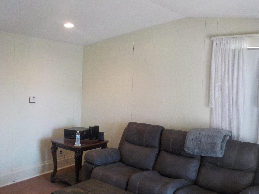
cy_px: 97
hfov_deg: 60.0
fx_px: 224
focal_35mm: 30
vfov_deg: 46.8
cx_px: 130
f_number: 3.3
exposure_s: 1/50
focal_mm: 4.1
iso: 500
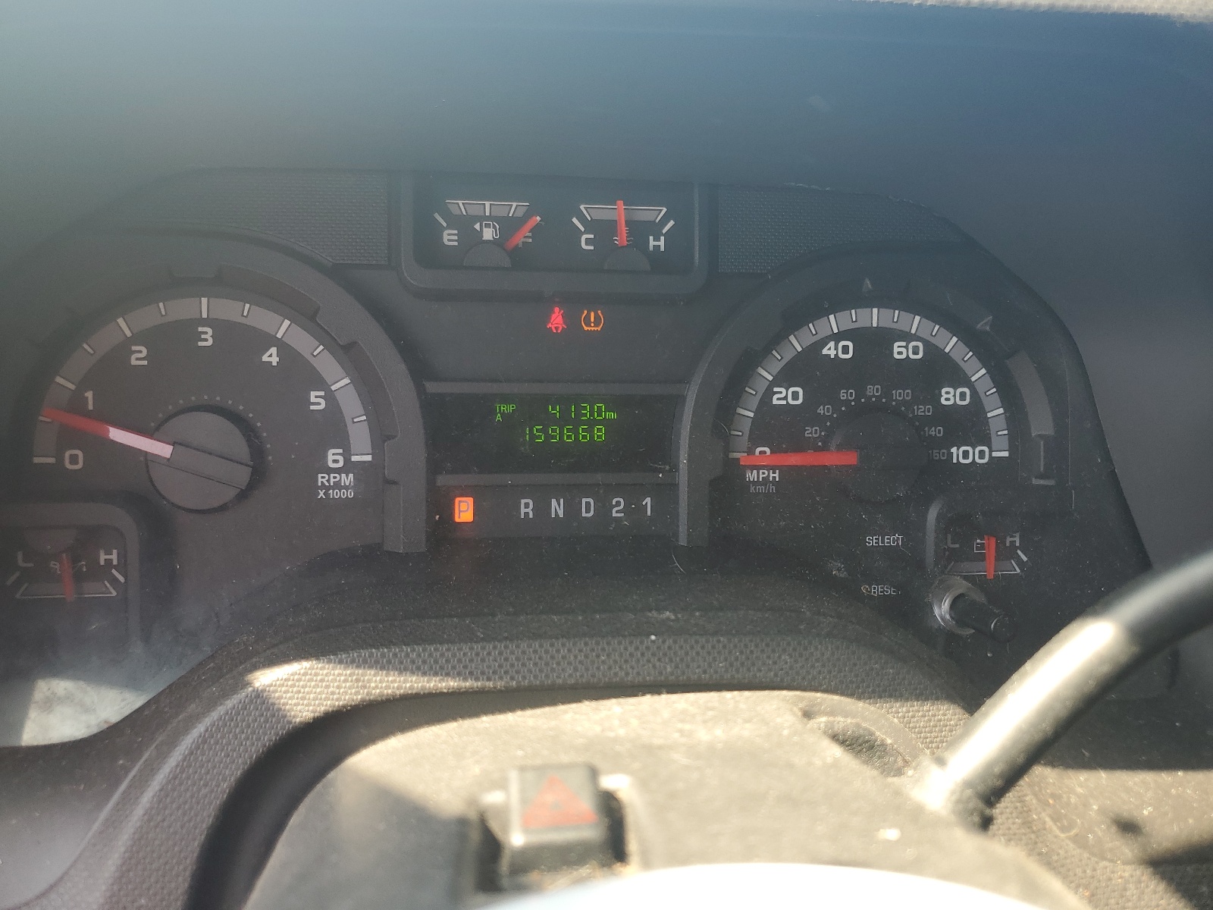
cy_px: 455
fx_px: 911
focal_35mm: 26
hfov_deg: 67.3
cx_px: 606
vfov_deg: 53.1
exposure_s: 1/175
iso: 50
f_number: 1.5
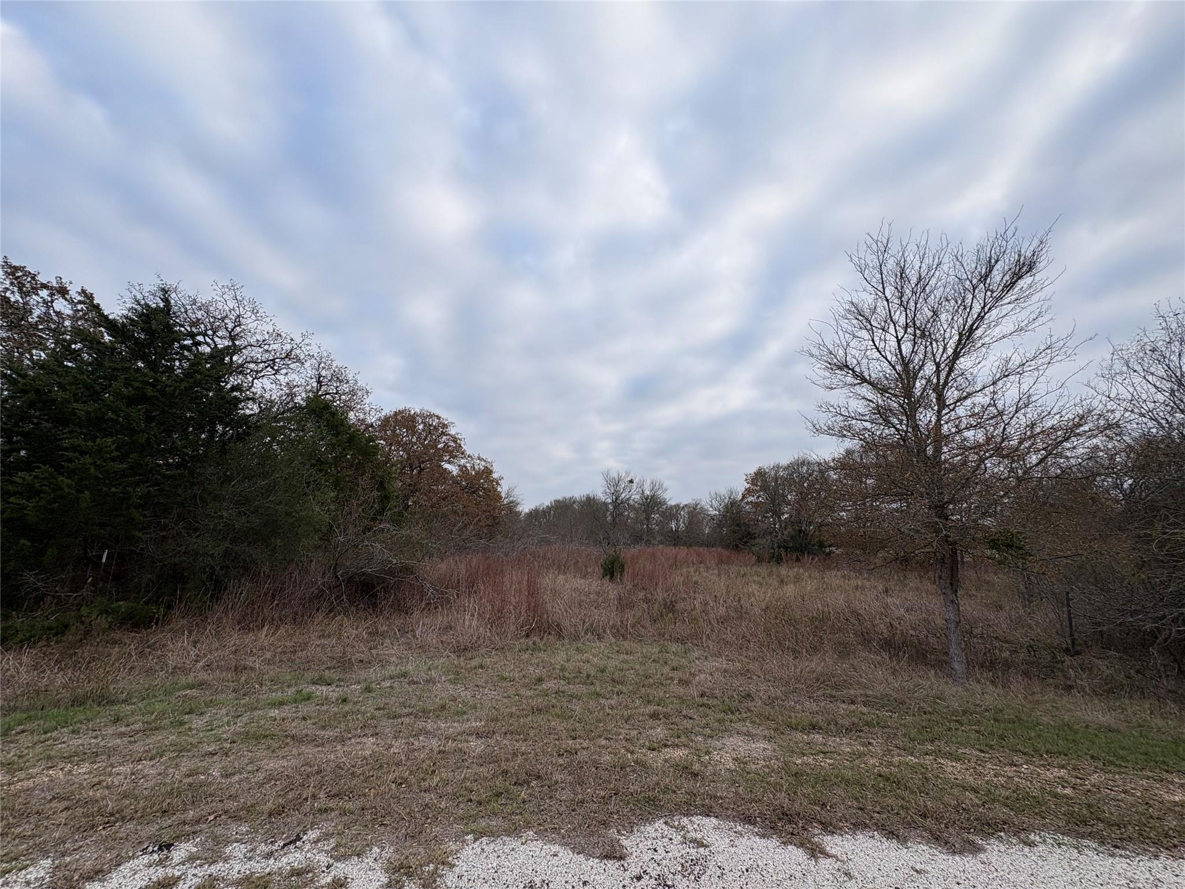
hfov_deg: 102.1
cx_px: 592
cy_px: 444
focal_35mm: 14
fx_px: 479
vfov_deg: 85.7
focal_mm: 2.22
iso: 40
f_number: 2.2
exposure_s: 1/512
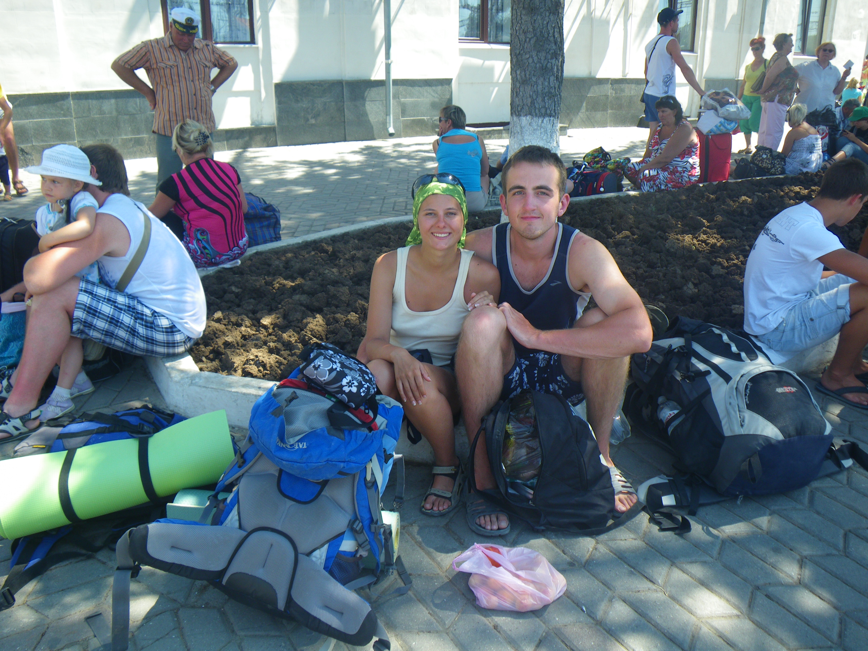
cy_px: 326
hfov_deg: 63.4
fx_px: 702
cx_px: 434
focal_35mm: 28
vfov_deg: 49.7
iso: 50
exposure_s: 1/80
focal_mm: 5
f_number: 4.2
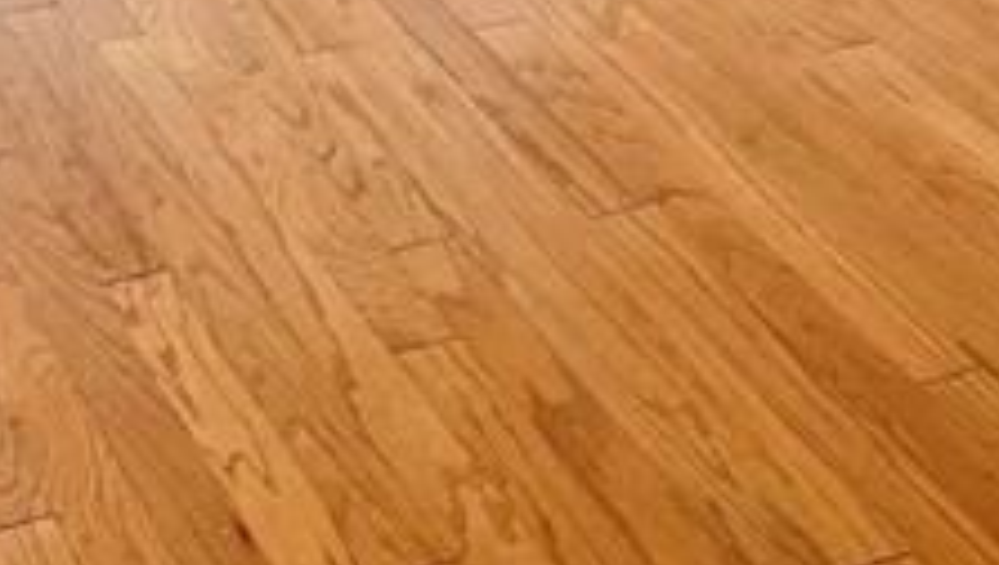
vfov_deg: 11.5
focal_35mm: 90
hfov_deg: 23.2
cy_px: -717
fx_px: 2387
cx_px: 157
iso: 100
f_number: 1.78
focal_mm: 6.76
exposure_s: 1/285
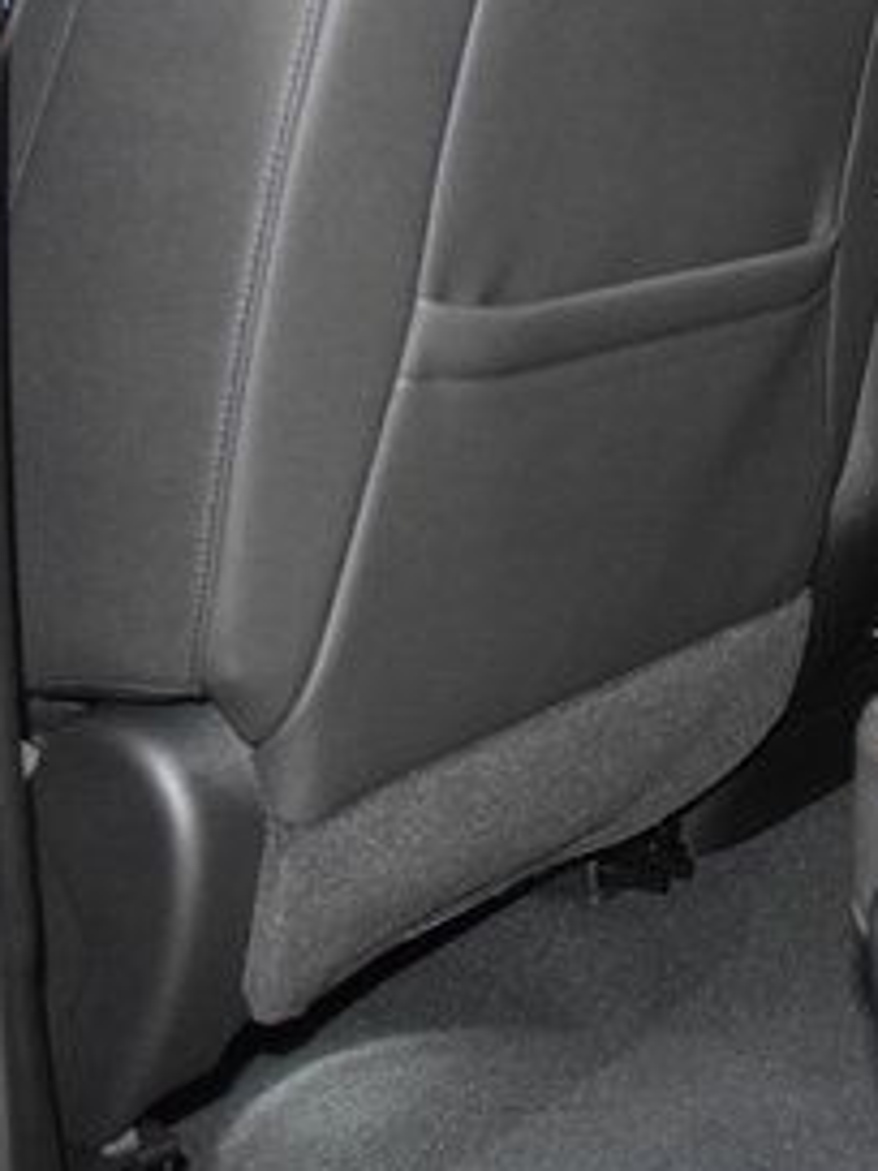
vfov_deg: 31.5
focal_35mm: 61
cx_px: 977
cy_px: 415
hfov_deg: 22.6
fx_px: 2063
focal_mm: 18
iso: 3200
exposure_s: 1/50
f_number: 3.5
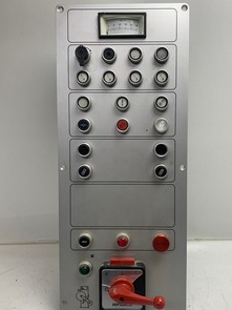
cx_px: 129
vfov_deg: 55.3
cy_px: 163
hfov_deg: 42.9
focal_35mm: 33
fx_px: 295
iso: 32
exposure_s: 1/100
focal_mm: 4.25
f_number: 1.8
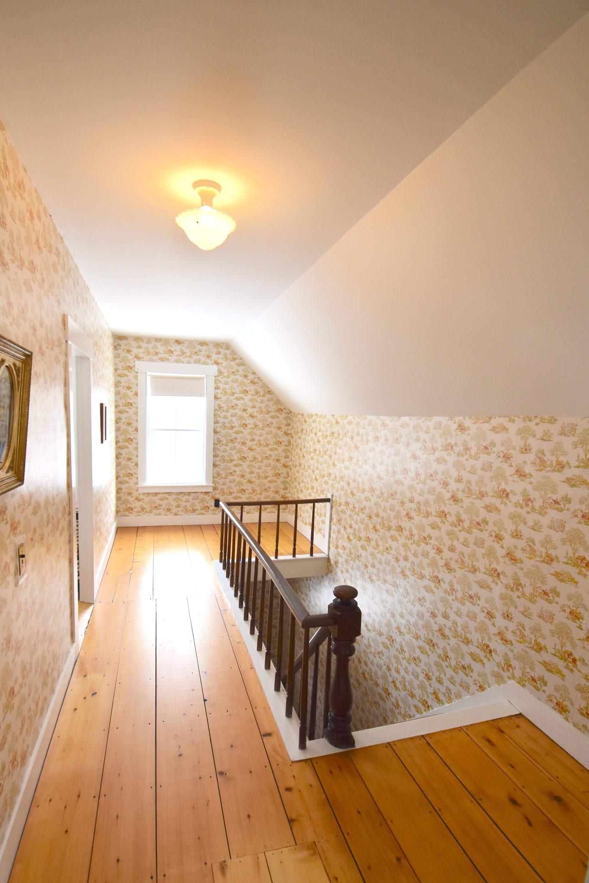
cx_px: 270
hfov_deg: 70.3
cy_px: 473
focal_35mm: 17
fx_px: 417
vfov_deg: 93.1
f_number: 5.6
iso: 400
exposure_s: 1/125
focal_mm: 10
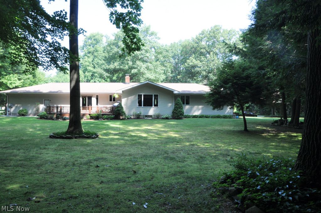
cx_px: 160
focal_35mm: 27
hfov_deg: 67.4
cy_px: 106
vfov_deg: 47.8
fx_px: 240
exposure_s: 1/200
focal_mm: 18
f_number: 7.1
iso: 800
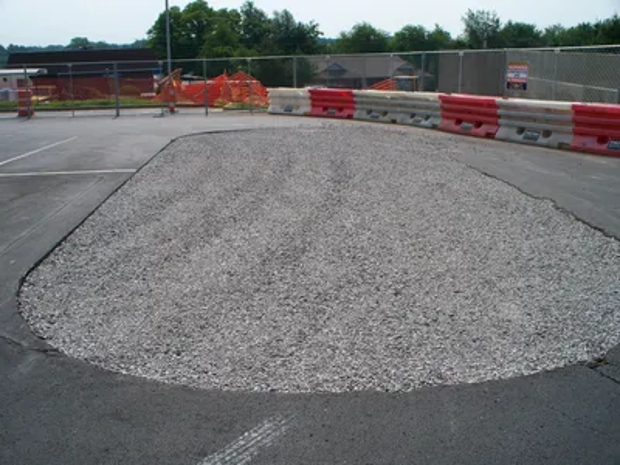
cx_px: 310
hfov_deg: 51.4
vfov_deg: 39.7
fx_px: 645
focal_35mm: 36
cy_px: 232
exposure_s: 1/640
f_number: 5
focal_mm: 7.54
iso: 64
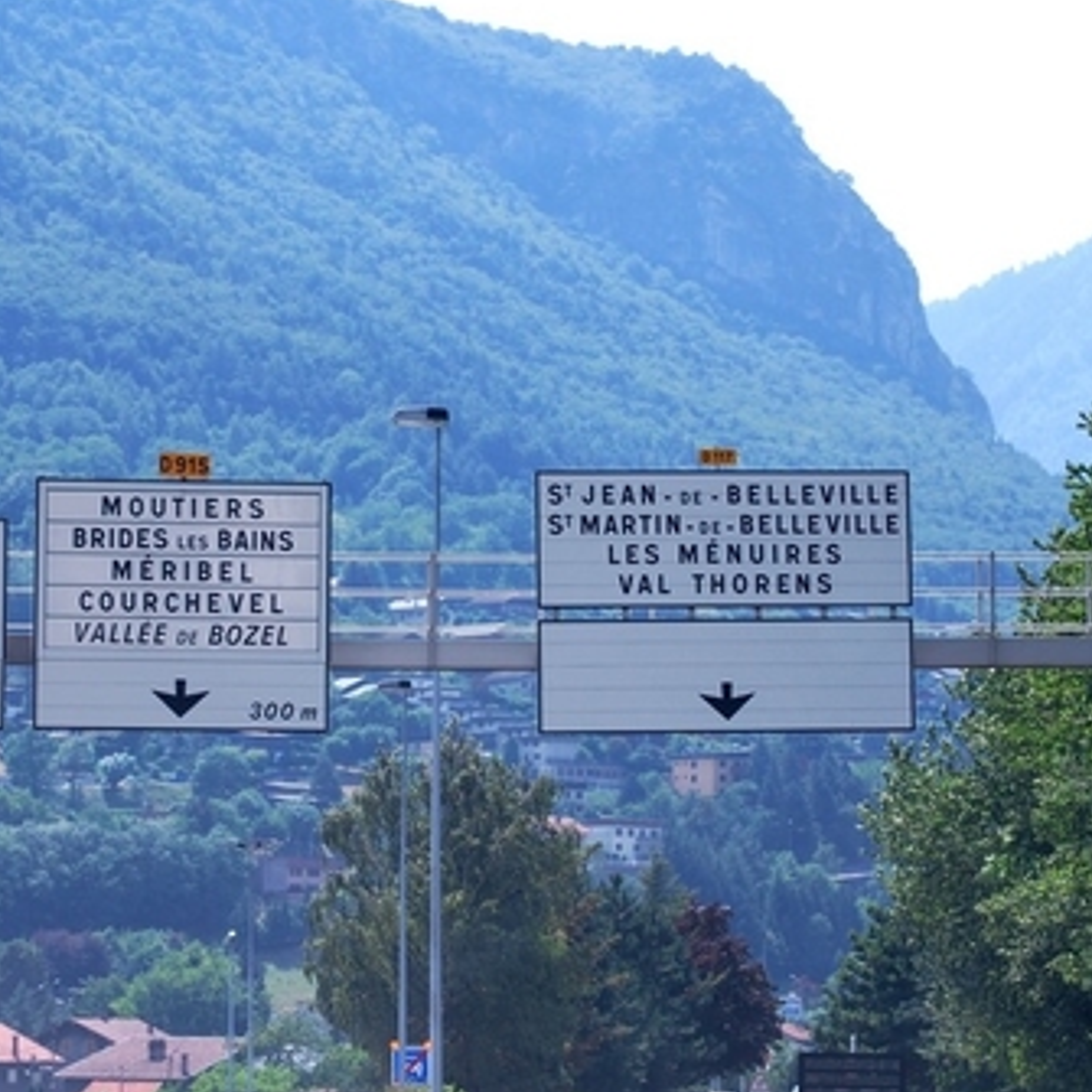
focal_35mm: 126
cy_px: 507
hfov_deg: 13.9
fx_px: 4488
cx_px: 479
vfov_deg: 13.9
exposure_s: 1/200
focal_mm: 55
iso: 100
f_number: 7.1
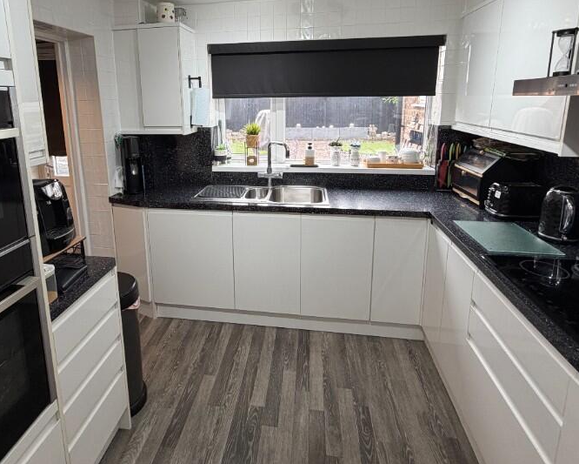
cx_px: 247
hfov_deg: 77.1
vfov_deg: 64.3
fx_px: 360
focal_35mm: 21
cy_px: 165
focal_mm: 2.22
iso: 160
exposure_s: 1/100
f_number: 2.2
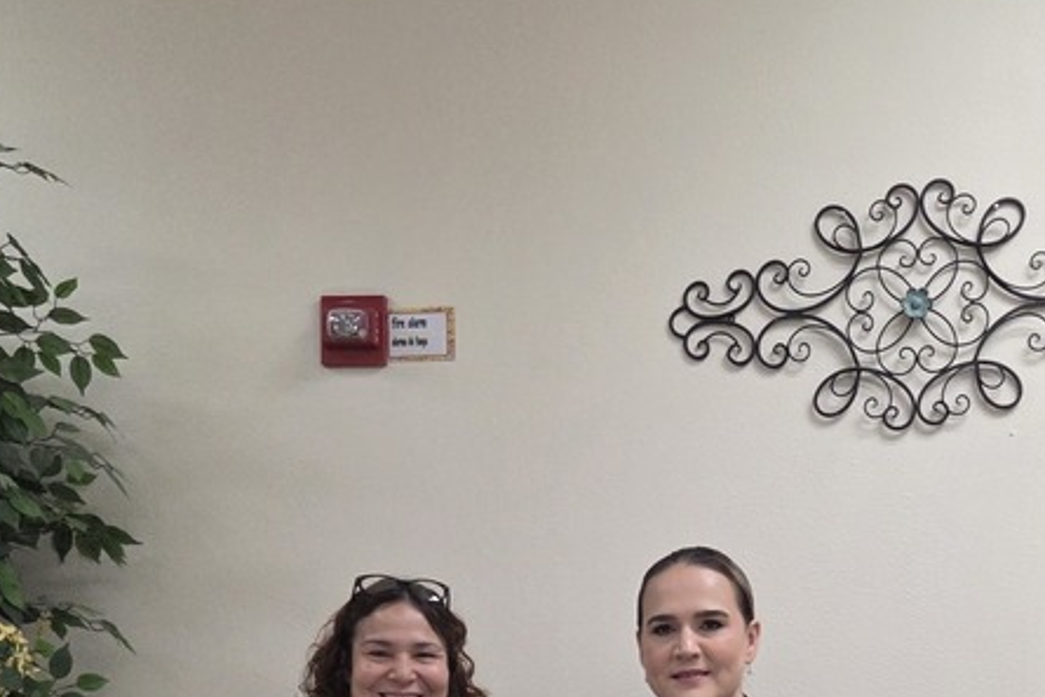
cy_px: 925
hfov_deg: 36.1
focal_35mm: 55
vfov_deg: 22.0
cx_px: 643
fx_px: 1597
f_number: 1.8
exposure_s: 1/120
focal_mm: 5.4
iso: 400
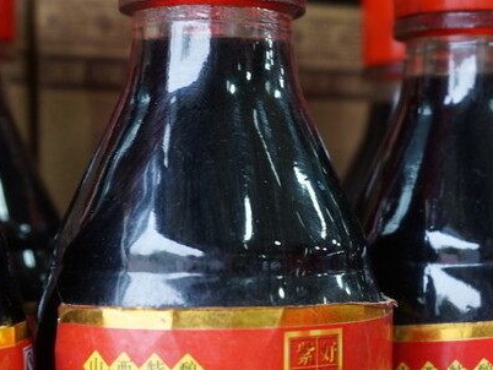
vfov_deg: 17.2
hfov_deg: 22.6
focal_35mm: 86
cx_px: 329
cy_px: 239
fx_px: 1226
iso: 100
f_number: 4.5
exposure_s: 1/20
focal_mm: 20
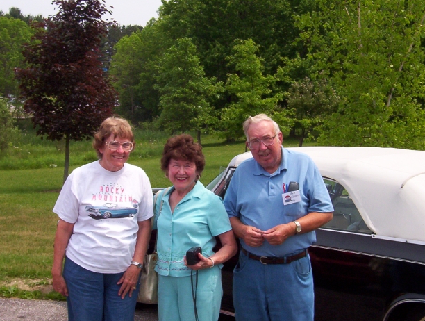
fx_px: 738
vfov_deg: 24.5
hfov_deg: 32.1
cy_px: 176
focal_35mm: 60
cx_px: 188
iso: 100
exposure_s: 1/543
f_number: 5.97
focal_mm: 7.88
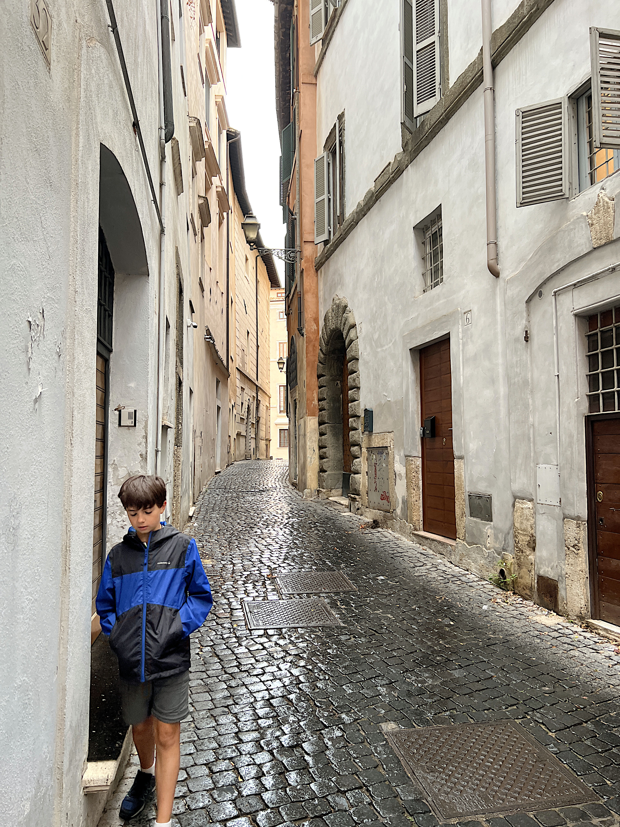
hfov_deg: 53.1
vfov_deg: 67.3
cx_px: 310
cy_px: 414
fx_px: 621
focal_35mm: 26
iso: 100
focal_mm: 5.7
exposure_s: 1/100
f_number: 1.5
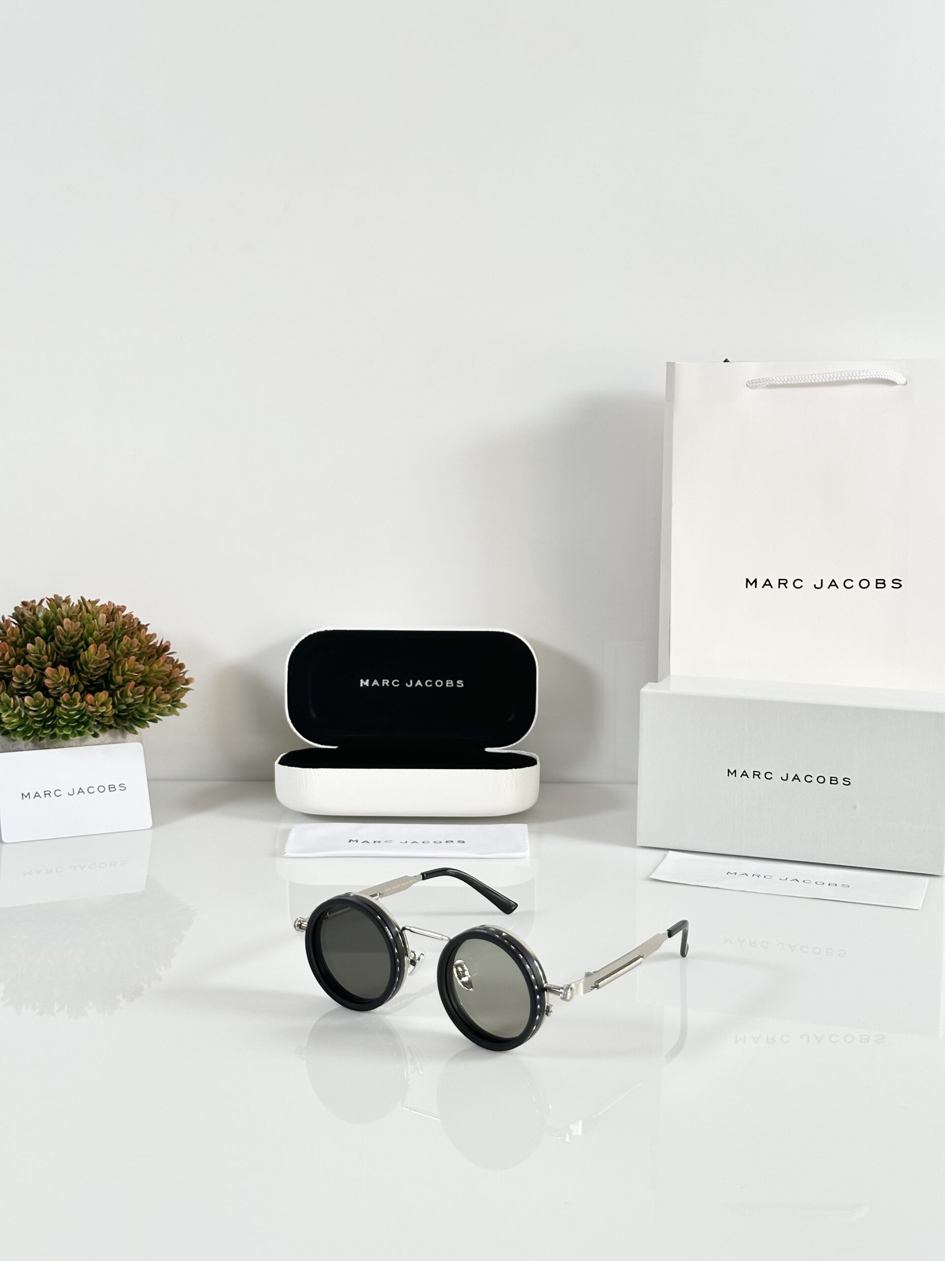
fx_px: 1747
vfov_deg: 39.7
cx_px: 472
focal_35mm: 48
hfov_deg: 30.3
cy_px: 630
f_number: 1.78
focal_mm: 6.86
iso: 80
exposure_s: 1/157
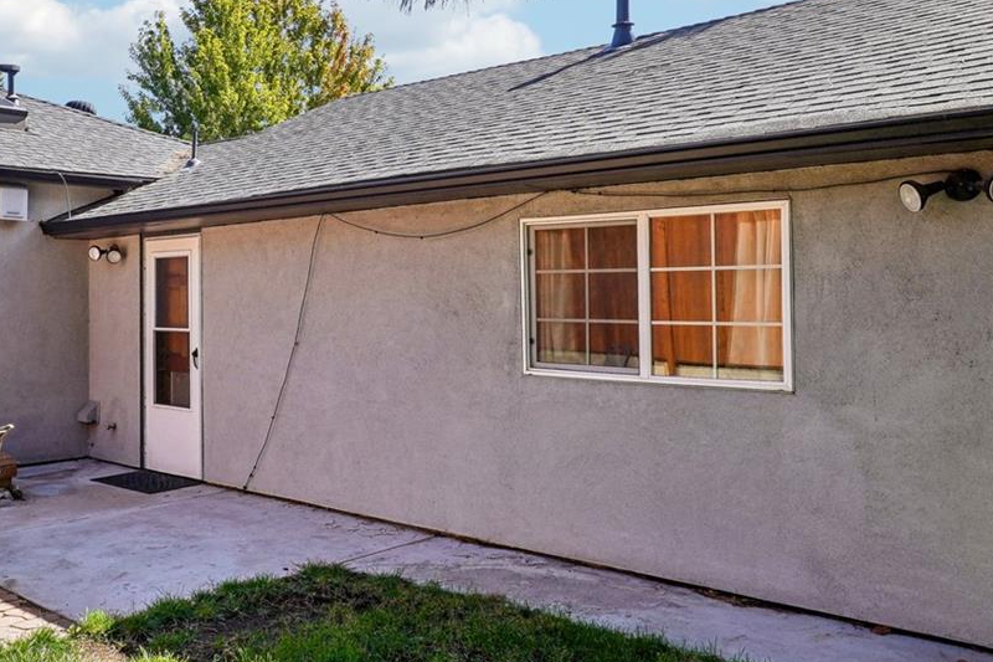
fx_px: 910
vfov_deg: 39.8
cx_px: 346
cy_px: 277
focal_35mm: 33
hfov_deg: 56.2
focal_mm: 11
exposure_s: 1/200
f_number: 8
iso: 100
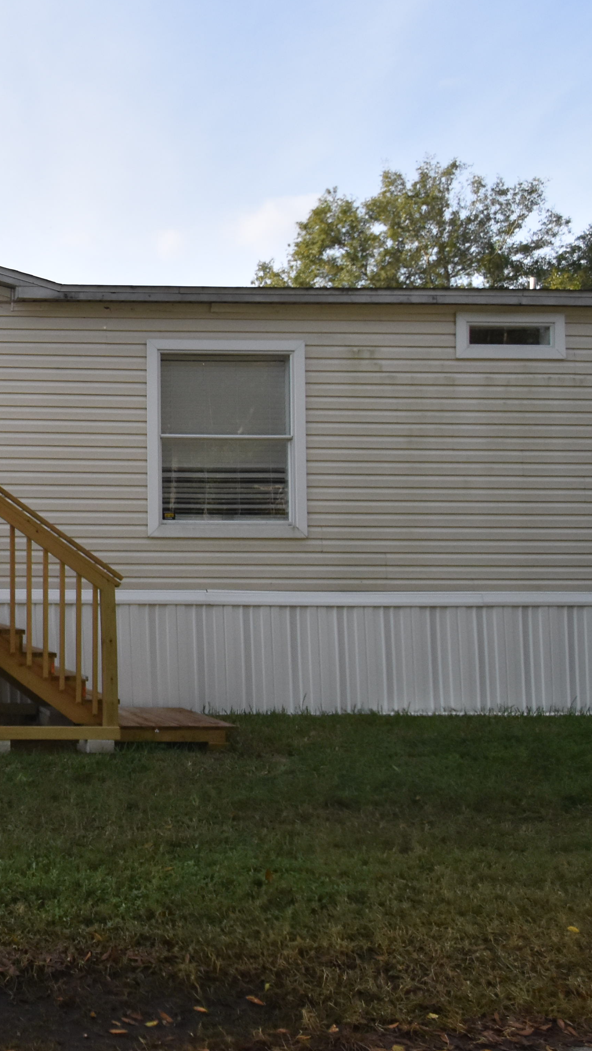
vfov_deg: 62.6
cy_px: 507
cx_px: -167
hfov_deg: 30.3
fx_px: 865
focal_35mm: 31
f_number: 3.5
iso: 800
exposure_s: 1/4000
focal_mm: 10
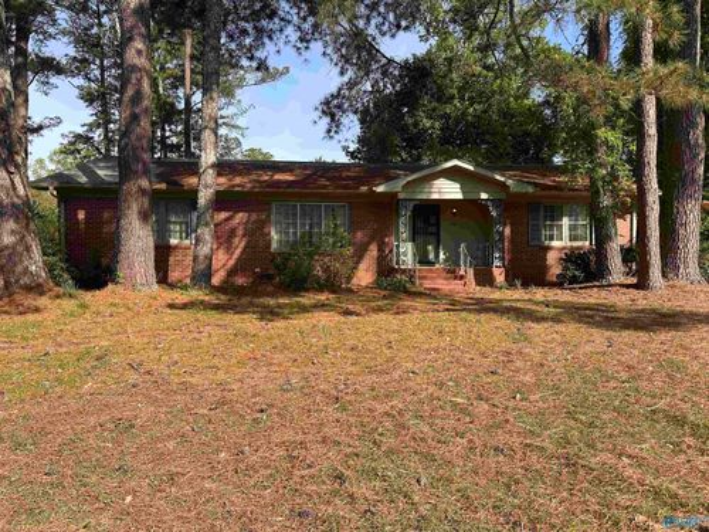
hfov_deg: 71.6
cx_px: 354
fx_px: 492
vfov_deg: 56.8
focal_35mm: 24
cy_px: 266
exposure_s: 1/2028
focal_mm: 6.86
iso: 80
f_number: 1.78
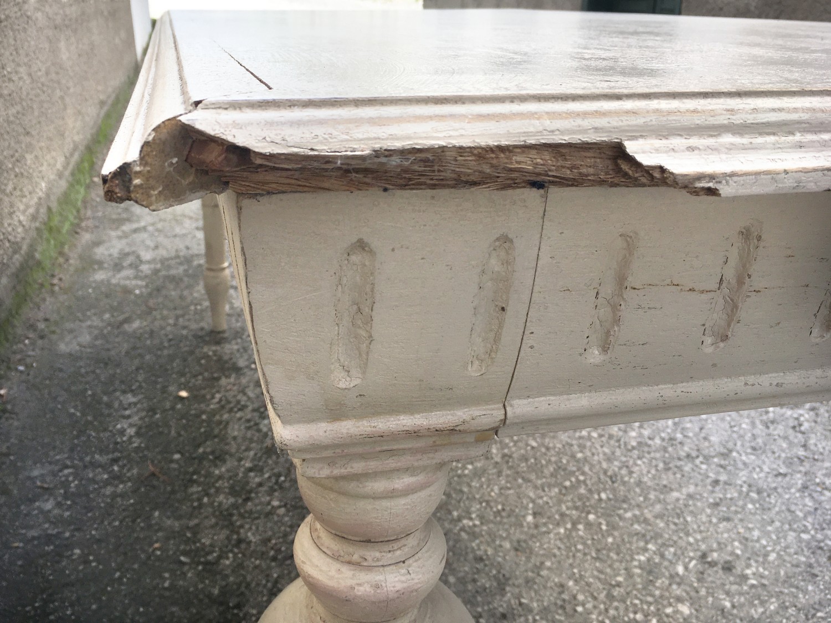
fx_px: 696
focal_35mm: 29
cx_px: 416
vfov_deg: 48.2
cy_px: 312
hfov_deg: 61.7
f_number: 2.2
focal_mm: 4.15
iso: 25
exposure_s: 1/381
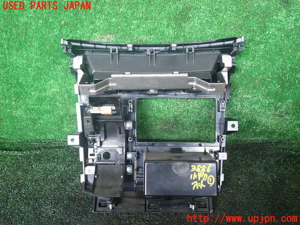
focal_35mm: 30
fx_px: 260
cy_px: 112
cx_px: 150
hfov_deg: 60.0
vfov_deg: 46.8
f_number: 2.3
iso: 200
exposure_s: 1/60
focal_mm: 5.4
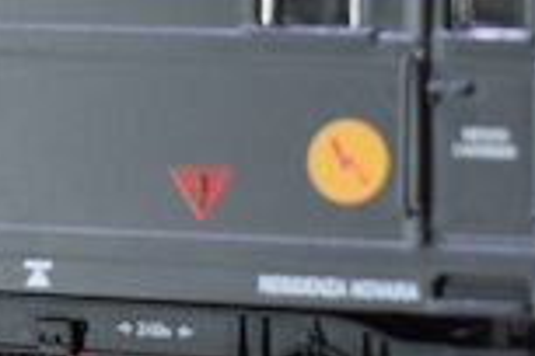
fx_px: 5206
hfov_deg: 5.7
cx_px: -587
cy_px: -96
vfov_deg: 3.9
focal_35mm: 350
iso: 400
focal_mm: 35
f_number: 5.6
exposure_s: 1/125
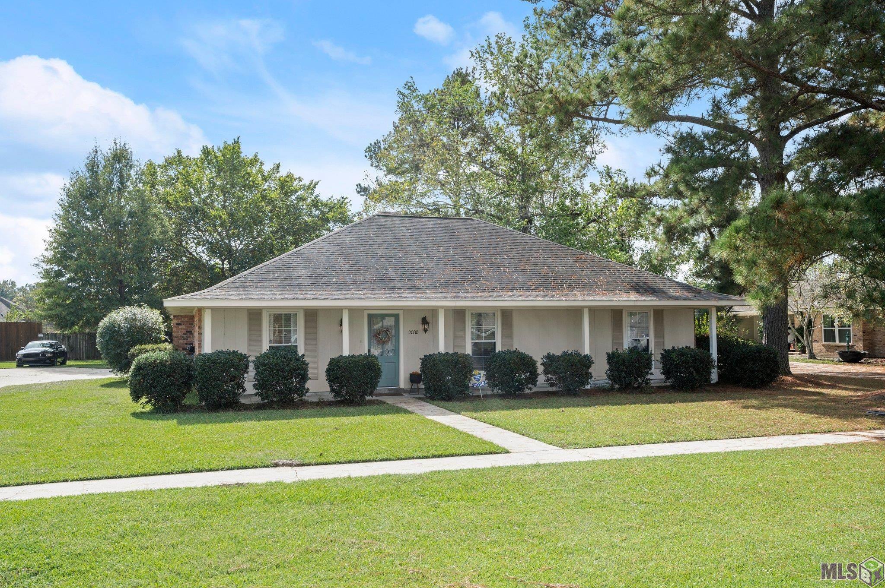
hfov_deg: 62.0
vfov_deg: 43.5
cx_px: 442
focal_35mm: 30
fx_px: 737
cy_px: 294
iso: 400
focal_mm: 30
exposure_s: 1/400
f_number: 10
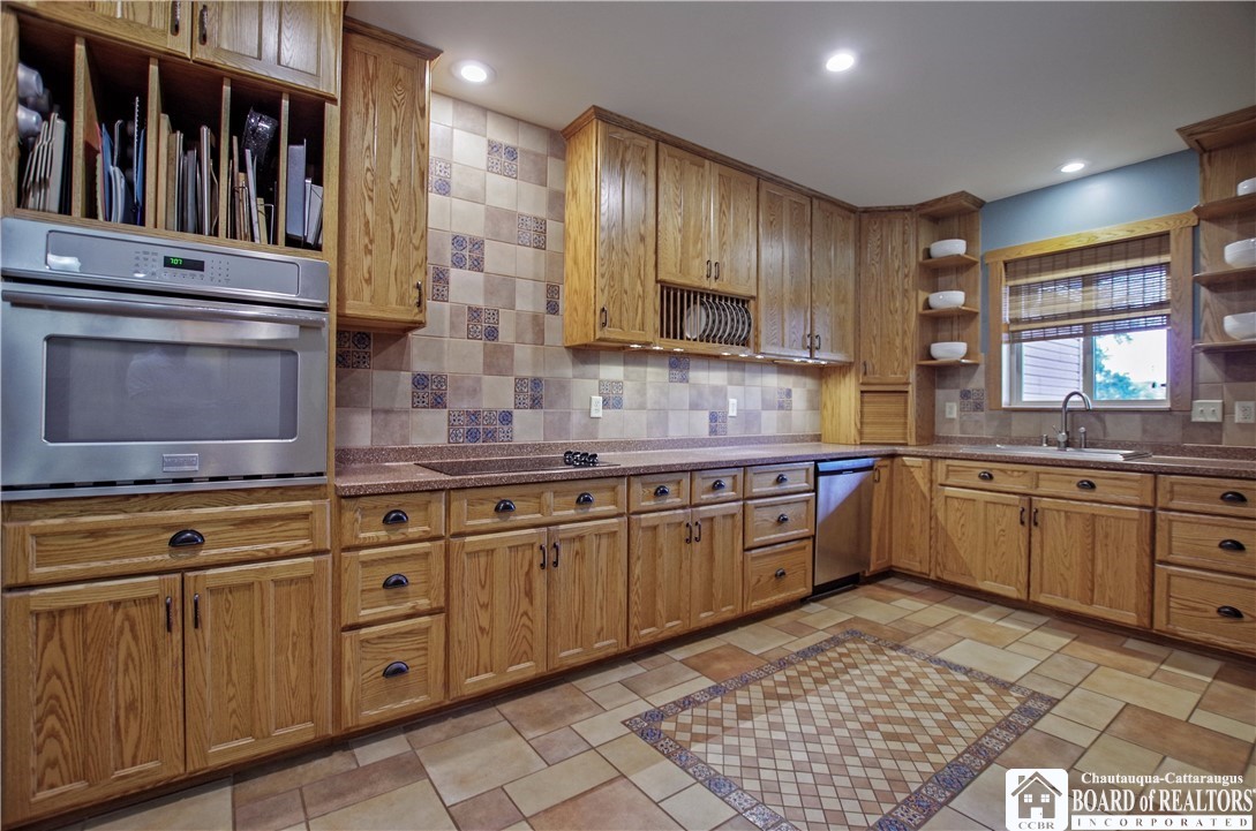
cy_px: 416
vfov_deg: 77.1
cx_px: 628
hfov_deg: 100.5
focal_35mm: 15
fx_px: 522
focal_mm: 10
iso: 800
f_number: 3.5
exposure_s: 1/25
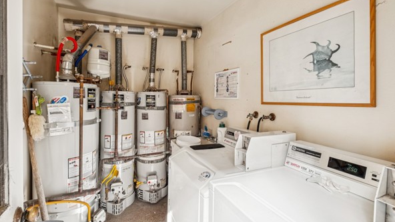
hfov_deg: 95.9
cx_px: 192
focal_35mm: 17
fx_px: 178
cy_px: 102
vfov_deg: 63.8
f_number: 9
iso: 200
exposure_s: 1/5
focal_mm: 10
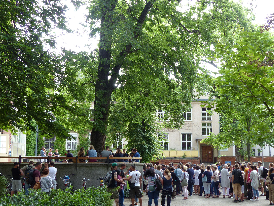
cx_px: 137
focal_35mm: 52
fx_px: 412
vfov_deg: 28.0
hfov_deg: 36.8
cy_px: 103
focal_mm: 9.4
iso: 100
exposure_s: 1/100
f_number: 3.2
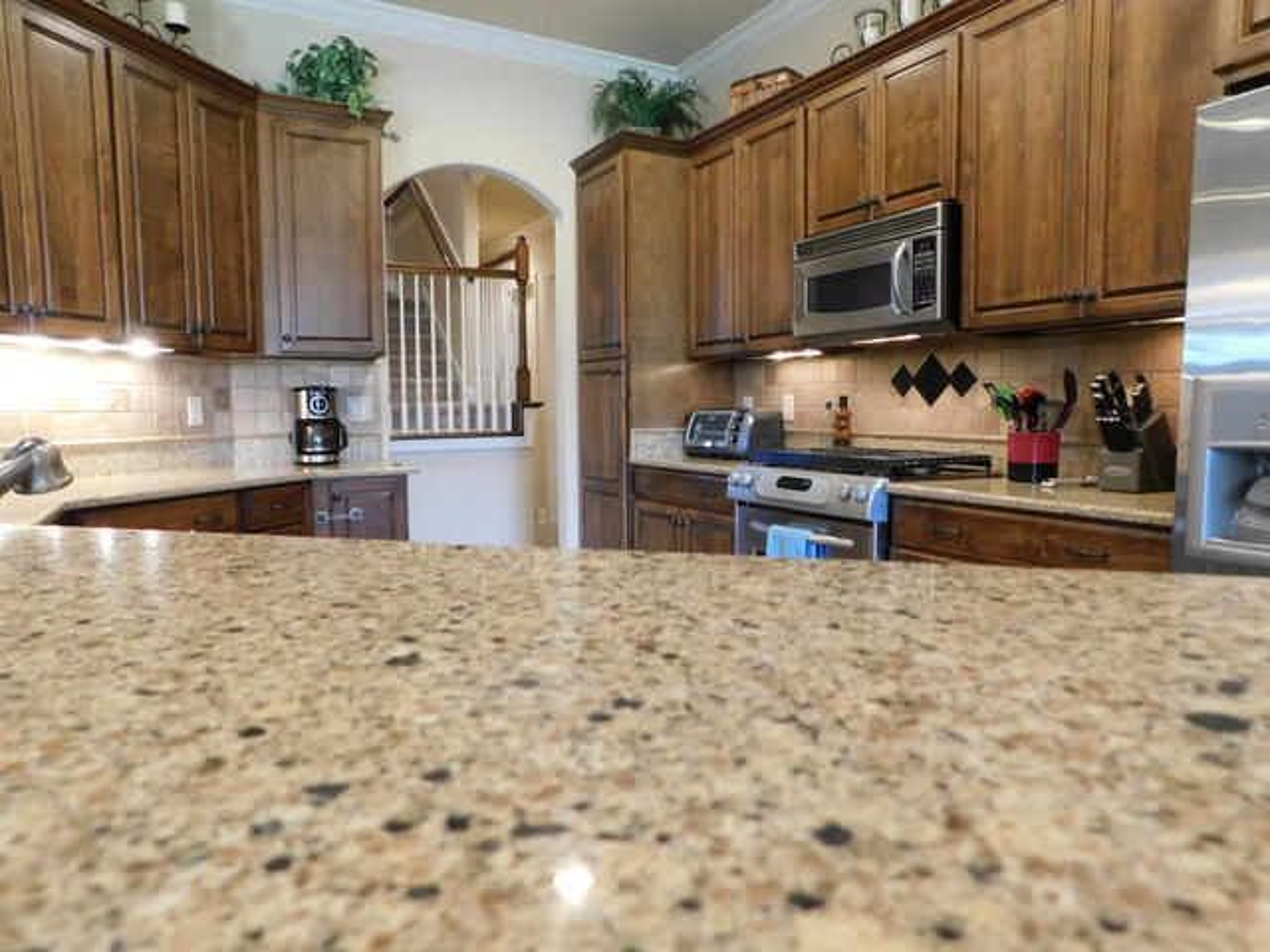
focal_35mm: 23
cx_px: 635
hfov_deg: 73.9
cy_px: 476
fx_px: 844
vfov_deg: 58.9
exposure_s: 1/15
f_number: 3
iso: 400
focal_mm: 4
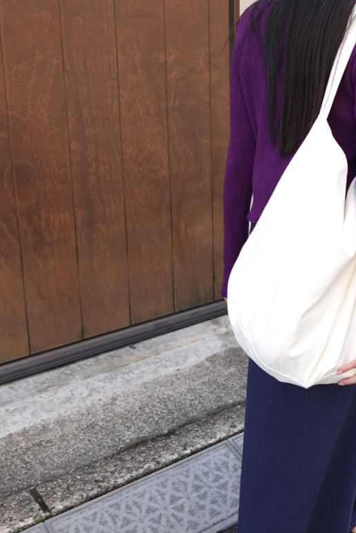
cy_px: 199
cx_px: 262
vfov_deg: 46.0
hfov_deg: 31.4
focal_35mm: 42
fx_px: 622
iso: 125
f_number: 2
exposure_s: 1/400
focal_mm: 7.6
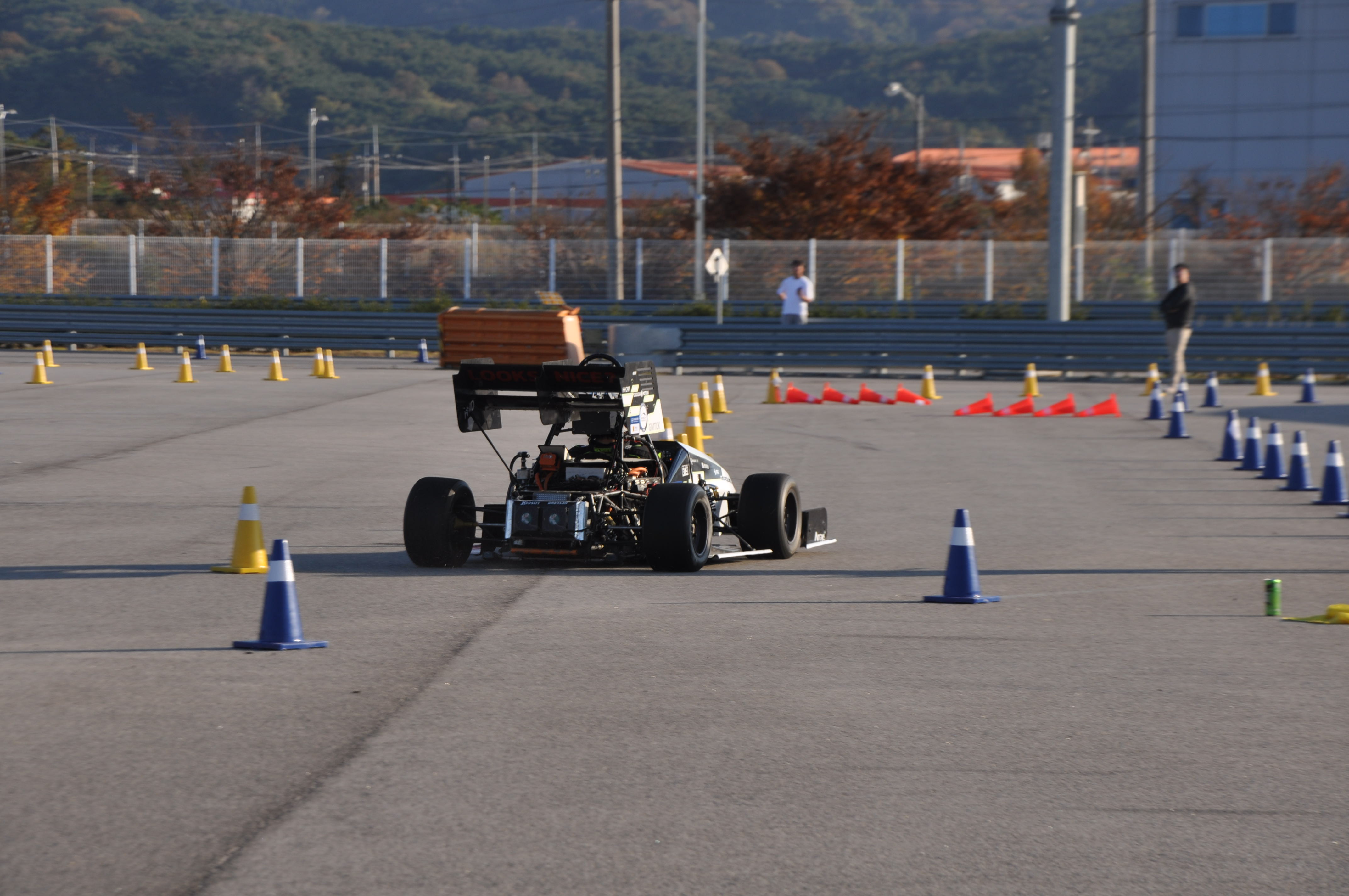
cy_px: 448
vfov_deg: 8.7
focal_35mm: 158
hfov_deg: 13.1
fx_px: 5895
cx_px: 674
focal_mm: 105
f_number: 11
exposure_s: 1/180
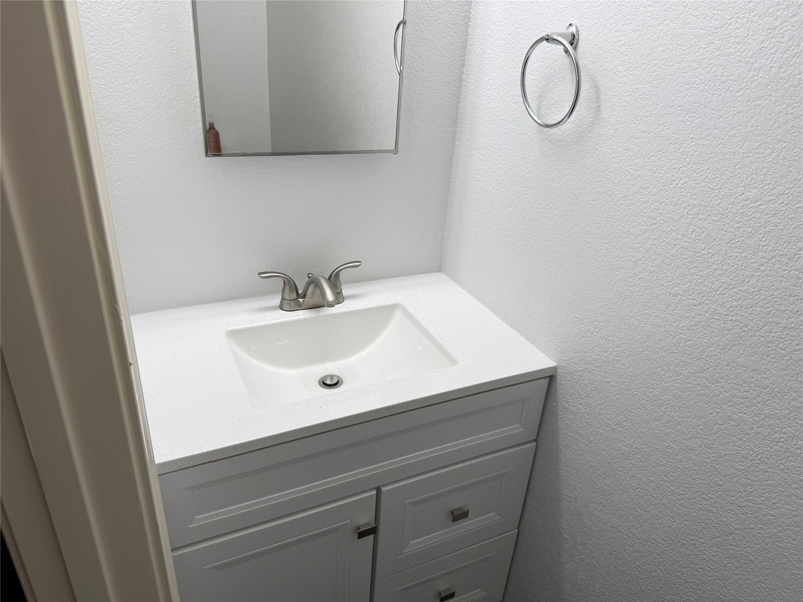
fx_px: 557
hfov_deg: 71.6
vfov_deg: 56.8
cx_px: 402
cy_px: 301
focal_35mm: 24
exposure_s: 1/121
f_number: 1.78
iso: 50
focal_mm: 6.76
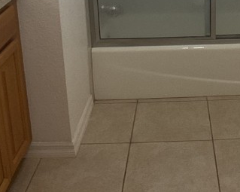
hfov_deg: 20.7
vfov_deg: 16.5
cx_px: 207
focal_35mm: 91
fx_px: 646
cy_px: -10
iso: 64
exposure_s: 1/120
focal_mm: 3
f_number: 1.8
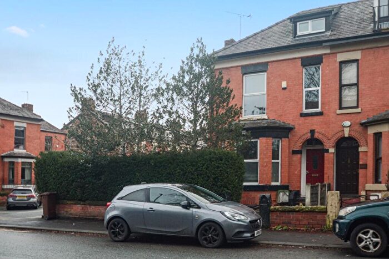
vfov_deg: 36.9
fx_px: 389
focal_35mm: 36
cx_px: 194
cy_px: 130
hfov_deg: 53.1
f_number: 4.5
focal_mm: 24
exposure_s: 1/500
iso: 400
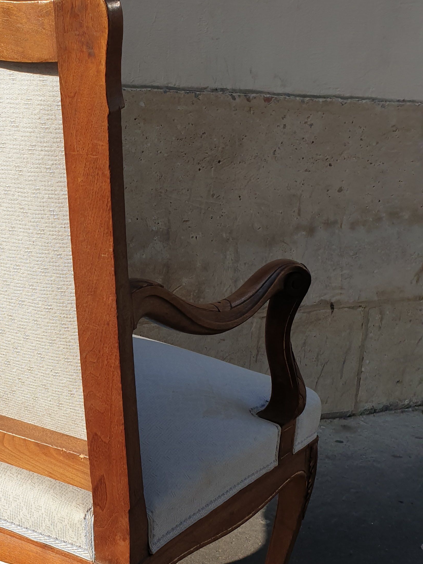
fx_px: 782
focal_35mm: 48
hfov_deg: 28.9
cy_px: 327
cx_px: 33
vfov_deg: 39.6
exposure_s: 1/1215
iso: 50
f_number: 2.4
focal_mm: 4.3
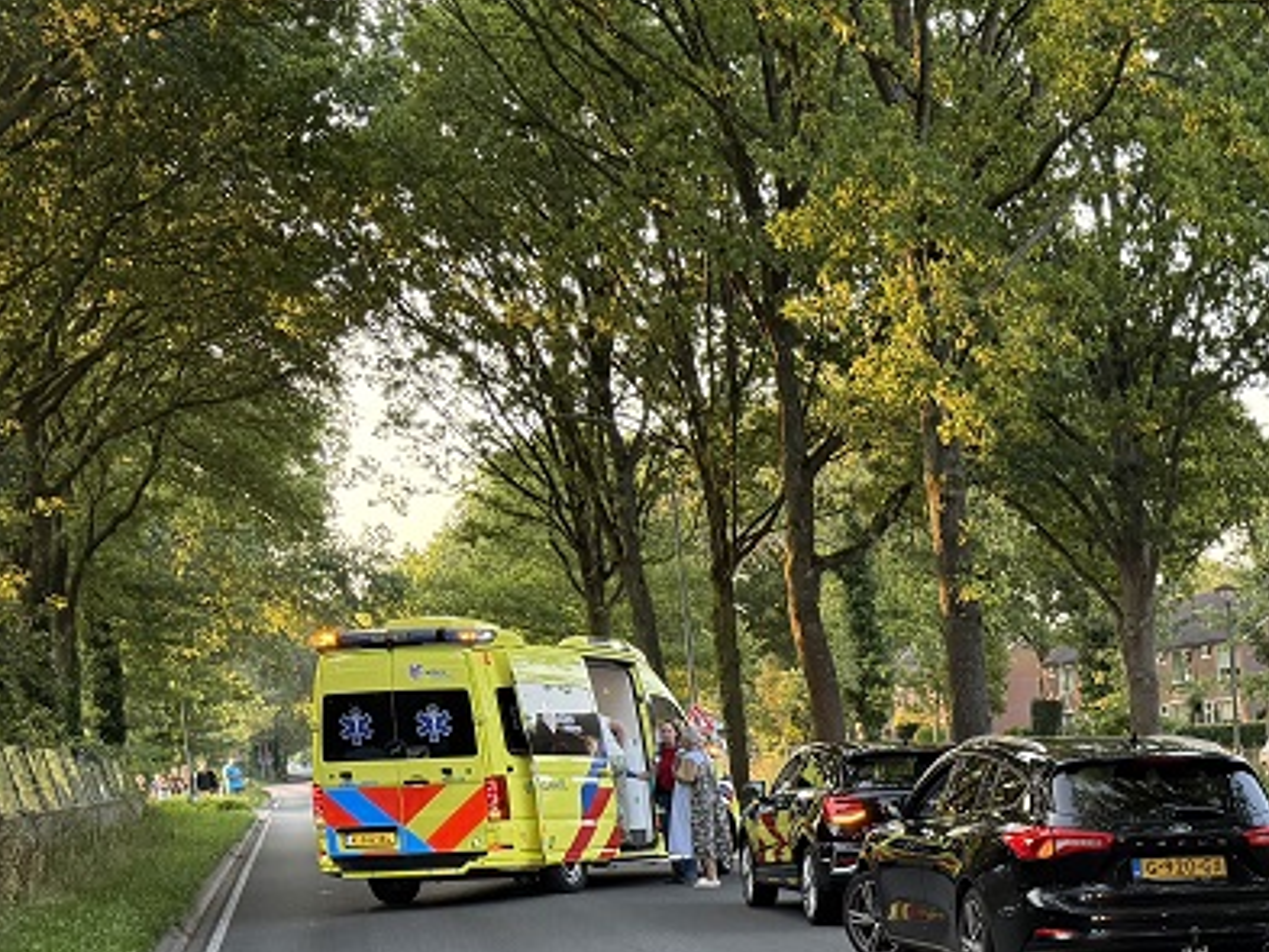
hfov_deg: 28.0
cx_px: 1489
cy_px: 1055
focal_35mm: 61
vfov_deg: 22.6
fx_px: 2237
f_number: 1.78
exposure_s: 1/121
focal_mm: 6.76
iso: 160
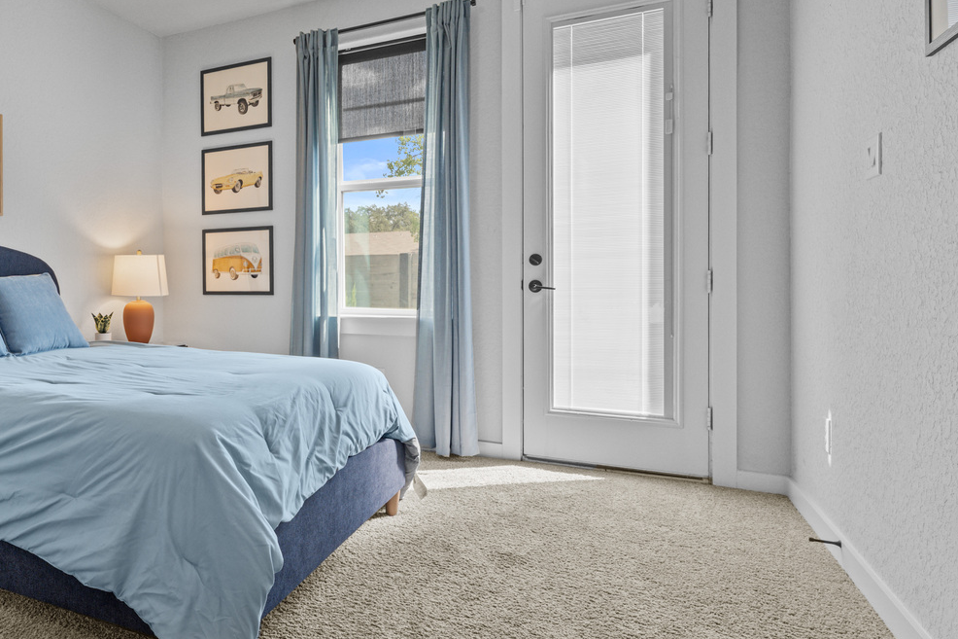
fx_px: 612
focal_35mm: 23
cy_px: 263
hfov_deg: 72.0
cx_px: 266
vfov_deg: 54.8
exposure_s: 1/5
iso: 160
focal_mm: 14
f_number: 8
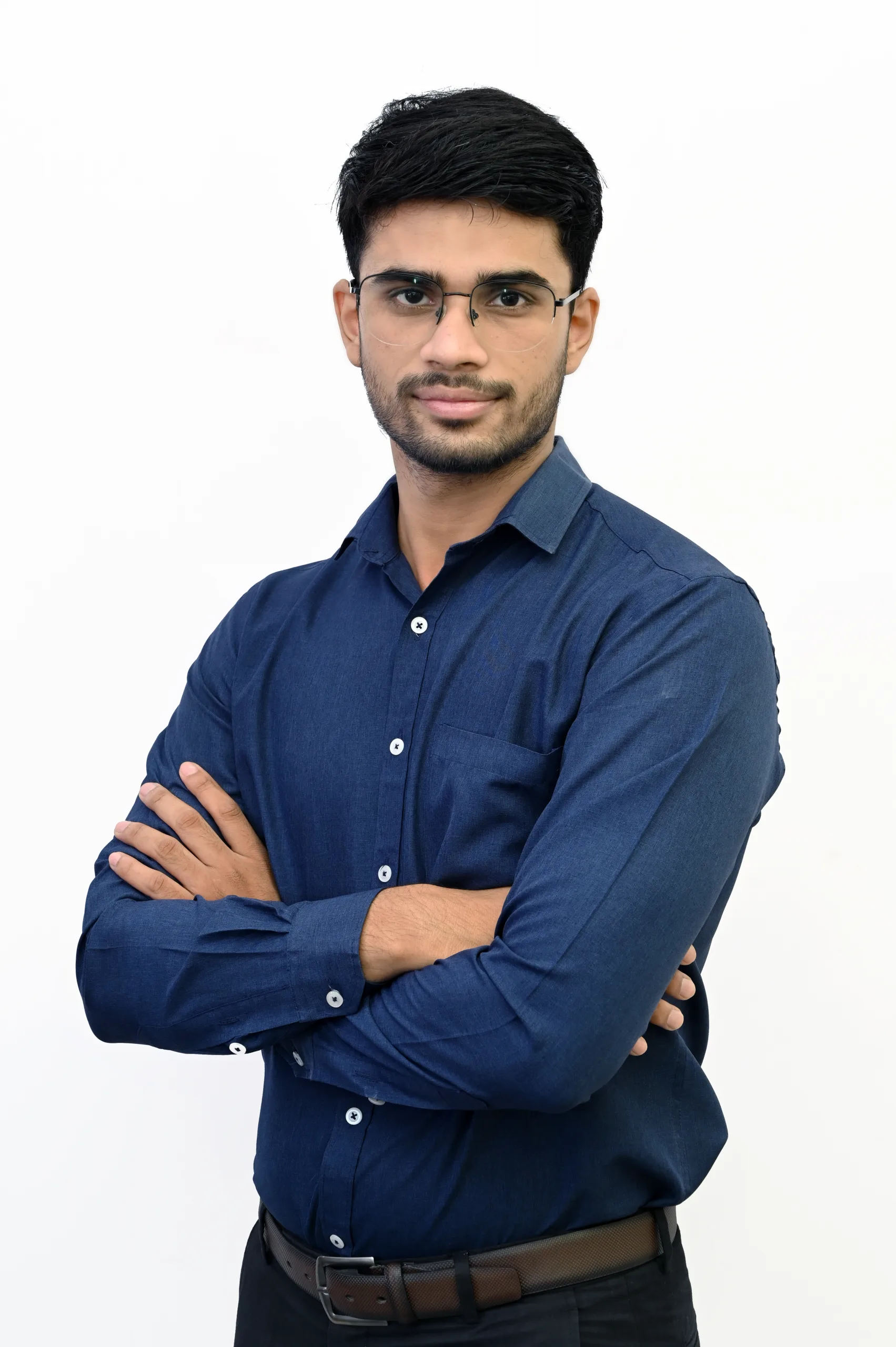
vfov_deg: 29.3
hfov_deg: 19.7
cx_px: 448
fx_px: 2580
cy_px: 674
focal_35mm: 69
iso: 500
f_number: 9
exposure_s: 1/125
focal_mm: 69
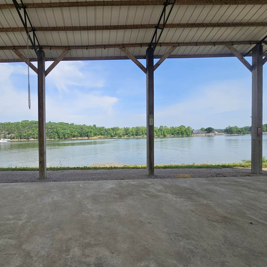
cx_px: 96
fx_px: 140
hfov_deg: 85.3
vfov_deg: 87.4
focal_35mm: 16
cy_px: 136
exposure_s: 1/1737
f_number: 2.2
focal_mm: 2.2
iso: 50
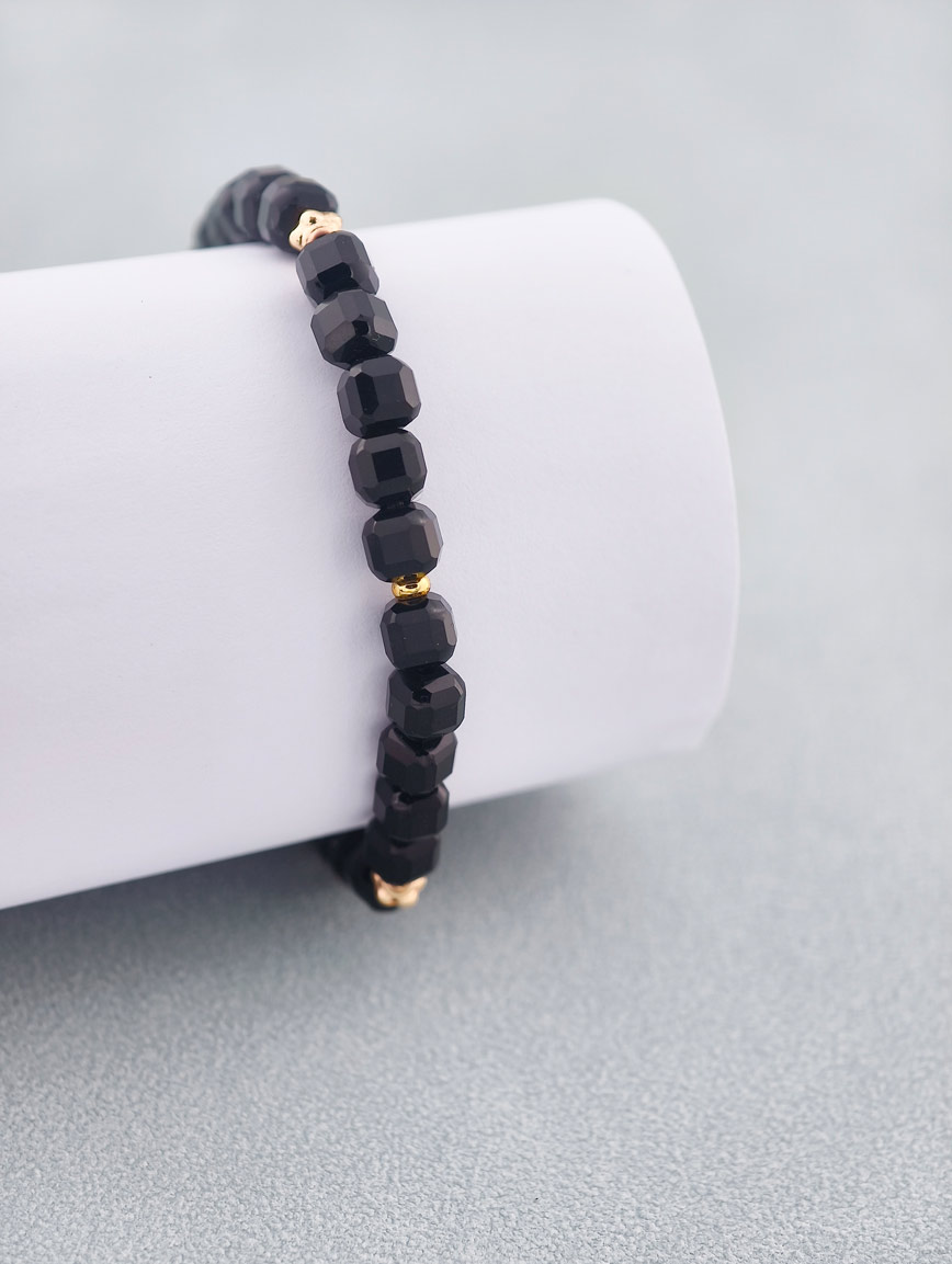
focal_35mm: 85
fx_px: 3109
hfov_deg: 17.4
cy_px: 632
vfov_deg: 23.0
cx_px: 476
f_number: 2.67
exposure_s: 1/160
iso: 125
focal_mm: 22.48
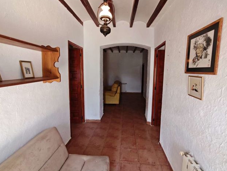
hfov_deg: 94.2
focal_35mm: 16
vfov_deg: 78.1
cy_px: 81
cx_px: 123
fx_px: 105
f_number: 2.2
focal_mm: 2.16
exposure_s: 1/50
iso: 500
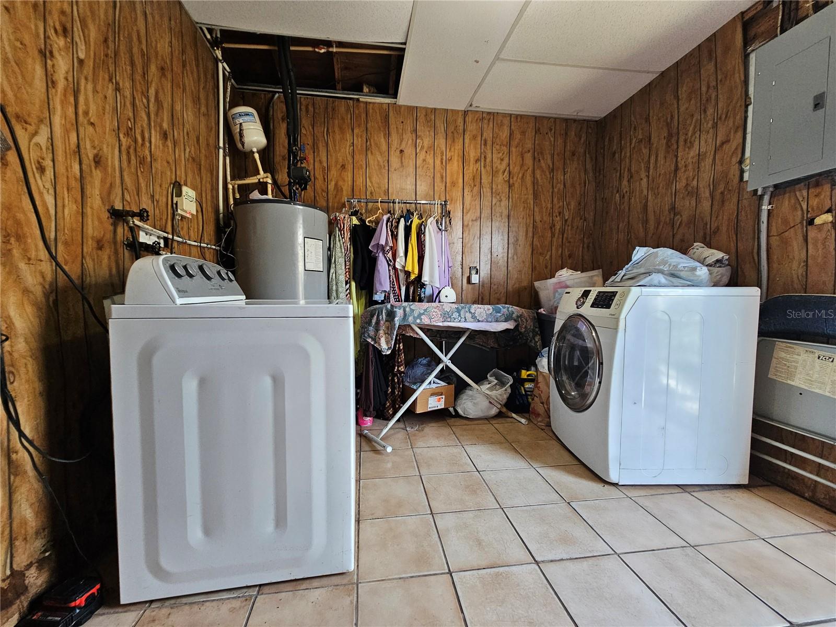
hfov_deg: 106.2
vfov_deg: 89.9
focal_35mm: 13
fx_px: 314
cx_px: 418
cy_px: 314
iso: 250
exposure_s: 1/60
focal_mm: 2.2
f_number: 2.2
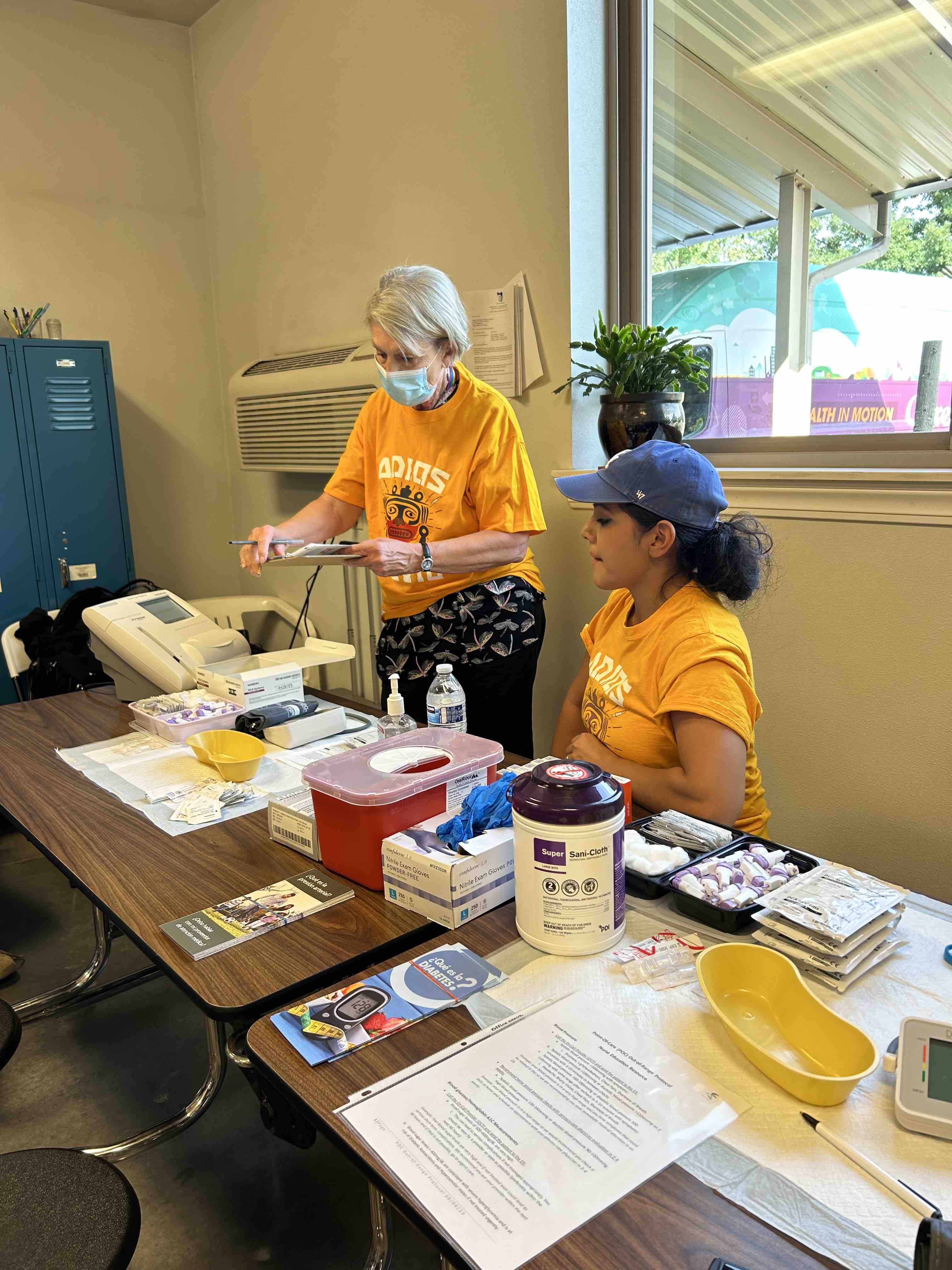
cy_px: 635
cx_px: 476
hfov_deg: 53.1
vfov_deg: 67.3
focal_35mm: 26
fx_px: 953
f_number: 1.5
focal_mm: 5.7
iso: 40
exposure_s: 1/63
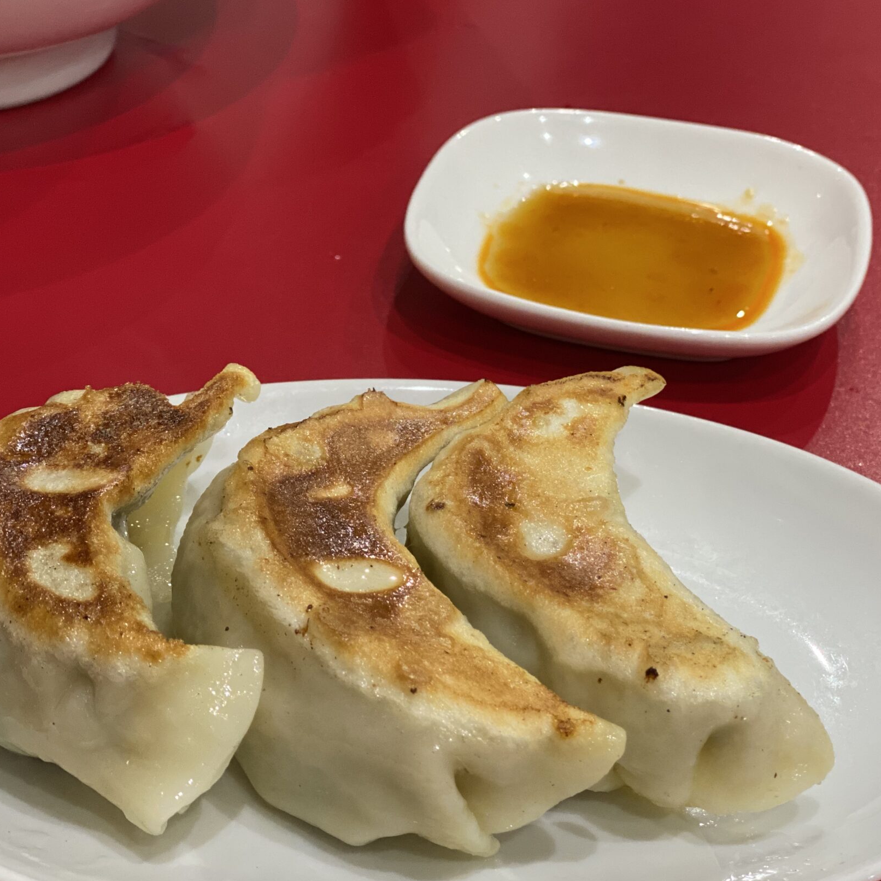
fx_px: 2102
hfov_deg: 23.7
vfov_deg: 23.7
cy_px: 507
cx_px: 422
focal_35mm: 73
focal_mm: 6
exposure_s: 1/100
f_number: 2
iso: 200
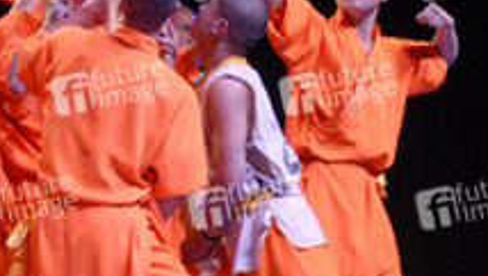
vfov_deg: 4.6
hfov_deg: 8.2
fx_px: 3407
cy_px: 32
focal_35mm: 263
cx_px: 46
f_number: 2.8
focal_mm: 80
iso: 800
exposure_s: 1/60
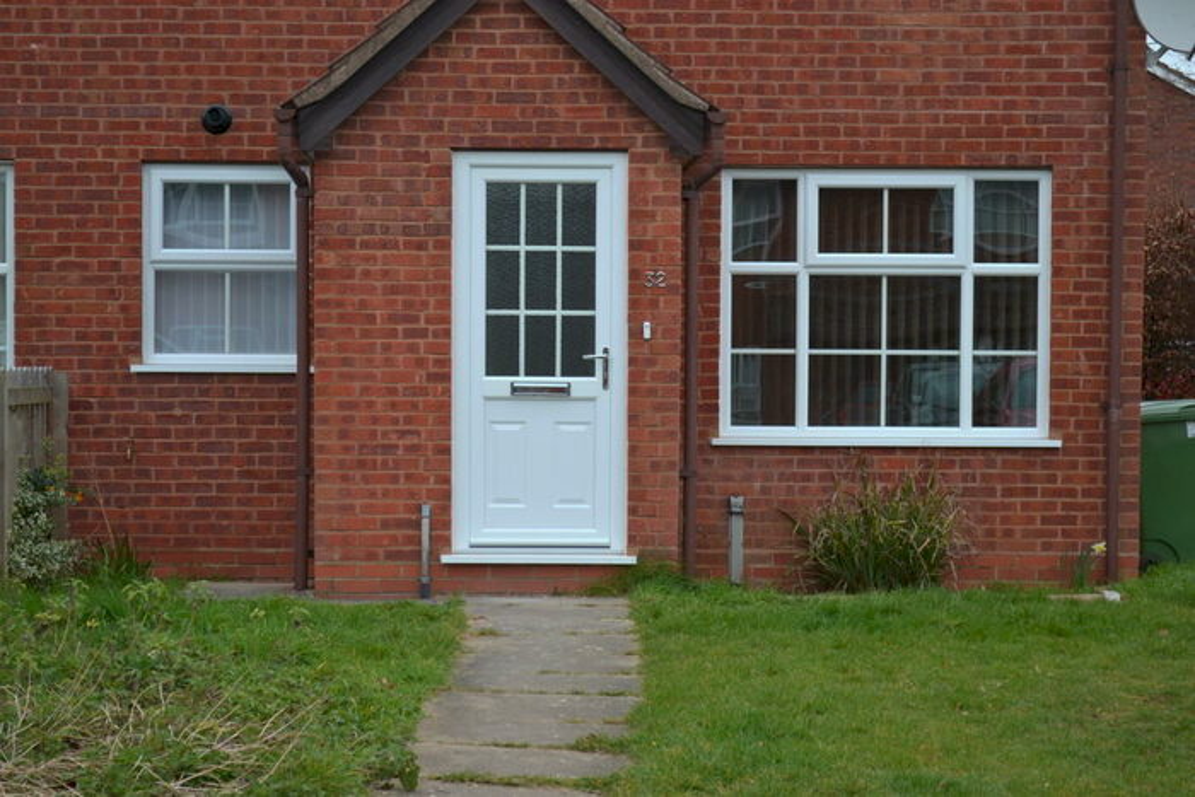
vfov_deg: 16.6
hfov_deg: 24.6
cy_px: 398
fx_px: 2739
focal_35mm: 82
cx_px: 598
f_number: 5.6
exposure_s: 1/125
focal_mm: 55
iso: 100
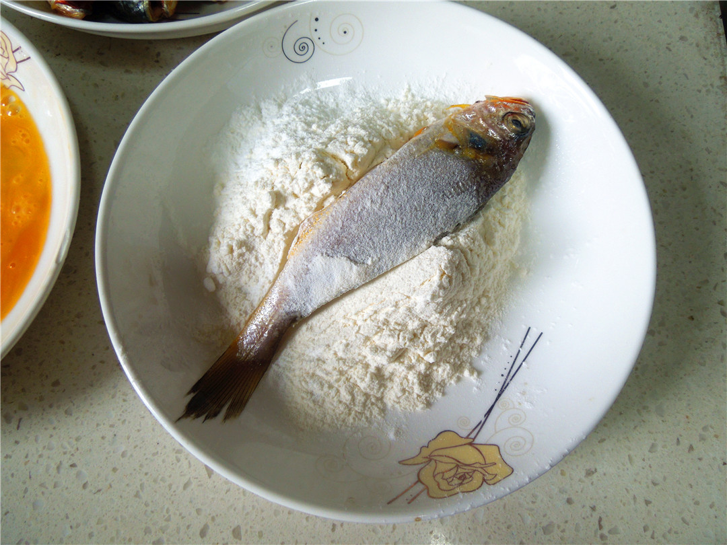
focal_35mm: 25
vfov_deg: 54.9
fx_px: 525
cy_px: 272
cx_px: 364
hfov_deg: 69.4
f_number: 3.3
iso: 100
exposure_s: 1/30
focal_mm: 4.5
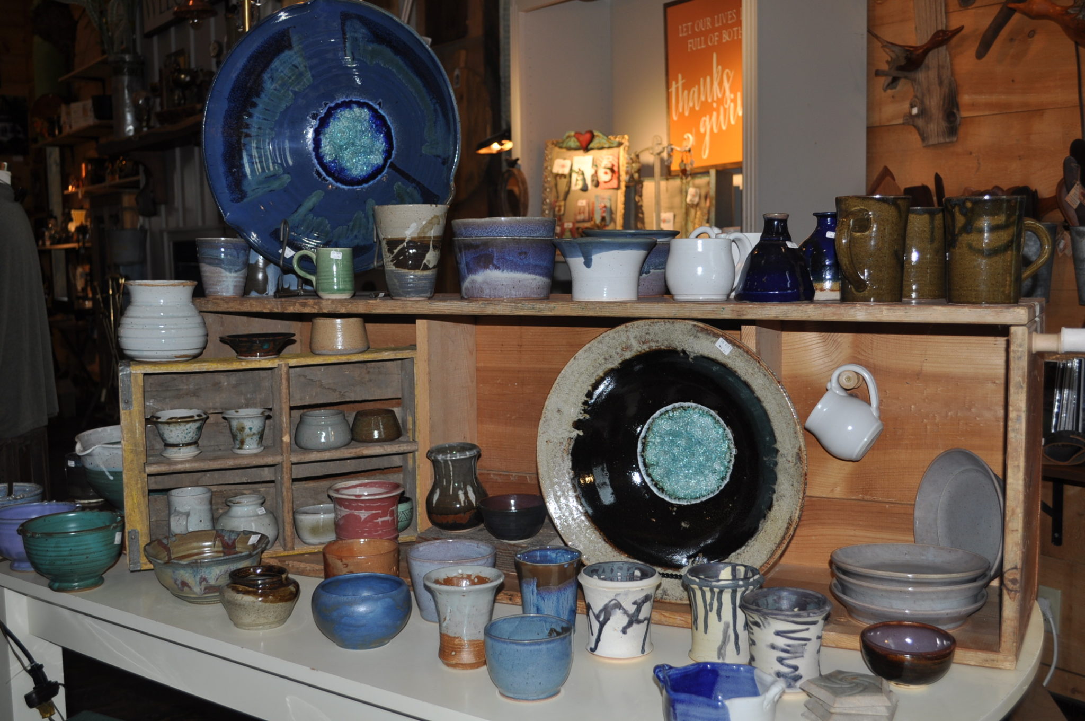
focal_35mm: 39
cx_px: 542
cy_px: 360
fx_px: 1174
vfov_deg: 34.1
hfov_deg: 49.6
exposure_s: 1/60
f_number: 4.2
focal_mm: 26
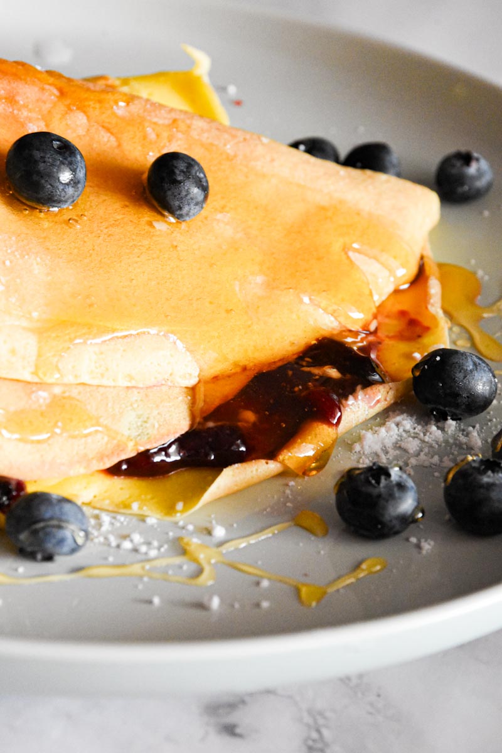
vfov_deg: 17.1
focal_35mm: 120
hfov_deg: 11.4
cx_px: 251
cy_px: 376
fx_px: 2510
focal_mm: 80
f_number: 14
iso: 4000
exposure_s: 1/125
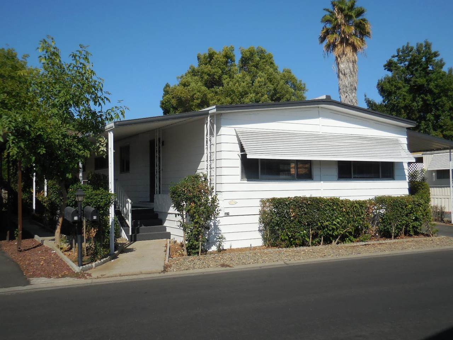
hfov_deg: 55.4
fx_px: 432
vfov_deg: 42.9
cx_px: 226
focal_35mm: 33
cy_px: 170
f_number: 7.4
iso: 125
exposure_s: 1/640
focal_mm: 5.9
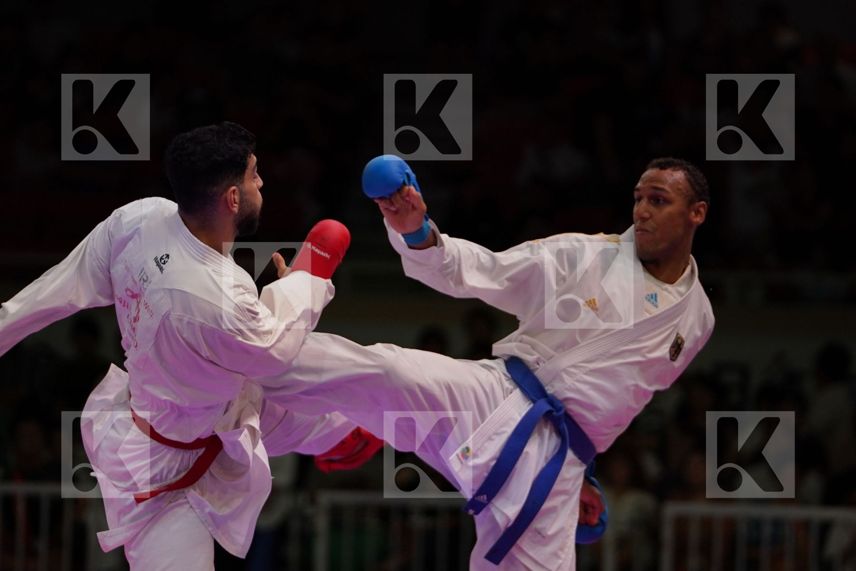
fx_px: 5778
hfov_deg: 8.5
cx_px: 428
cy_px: 286
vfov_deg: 5.7
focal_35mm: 243
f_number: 2.8
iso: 640
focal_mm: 162
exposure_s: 1/1000
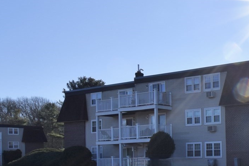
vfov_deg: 29.3
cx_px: 335
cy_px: 148
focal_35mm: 44
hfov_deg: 31.9
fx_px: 304
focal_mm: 10
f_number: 13
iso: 200
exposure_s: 1/640
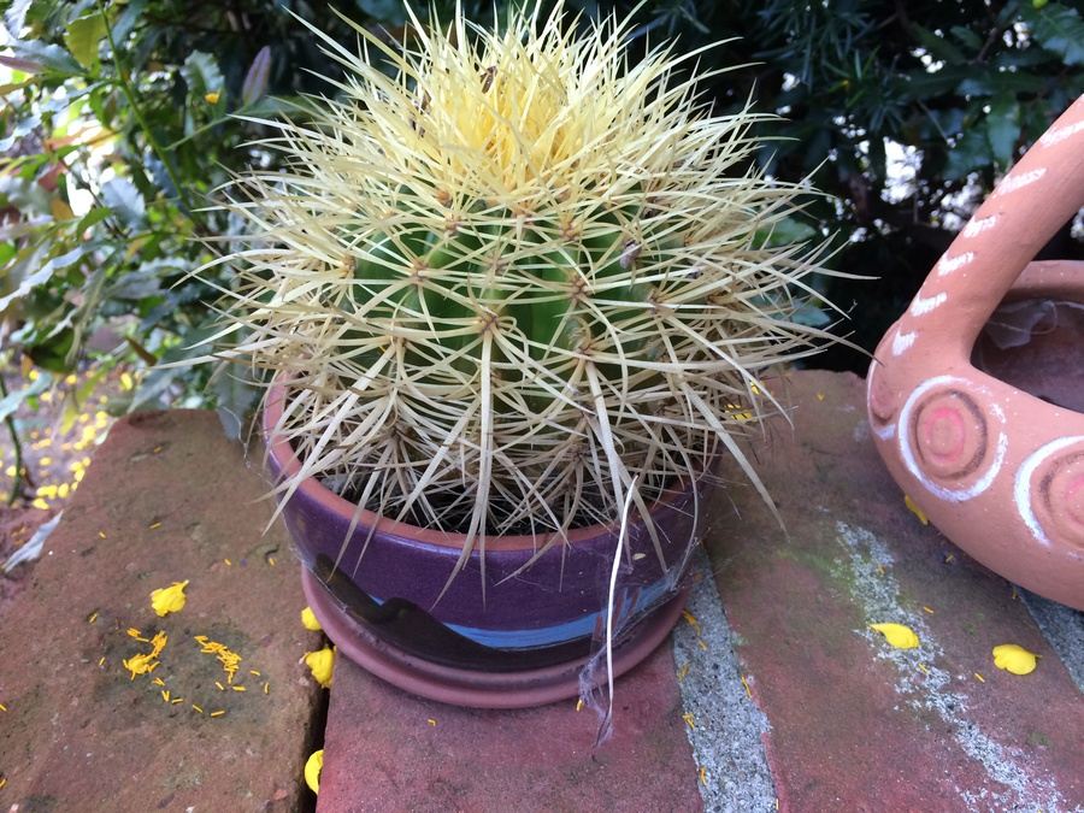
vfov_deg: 46.8
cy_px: 406
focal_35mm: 30
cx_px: 542
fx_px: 939
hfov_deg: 60.0
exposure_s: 1/30
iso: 40
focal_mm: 4.12
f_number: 2.2
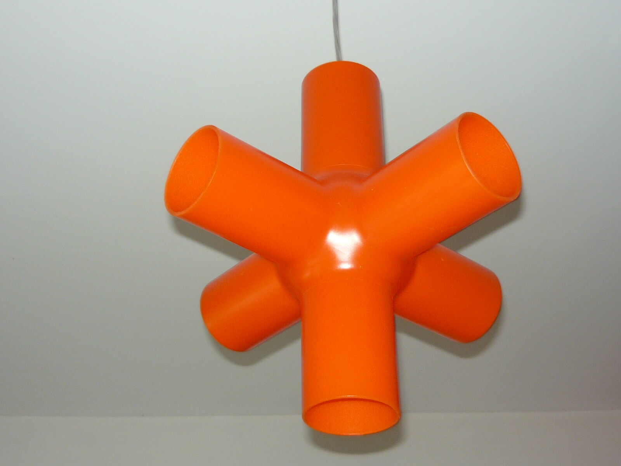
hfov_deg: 36.2
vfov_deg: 27.5
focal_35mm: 53
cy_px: 233
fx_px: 951
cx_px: 310
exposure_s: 1/30
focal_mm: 5.5
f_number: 2.8
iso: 100
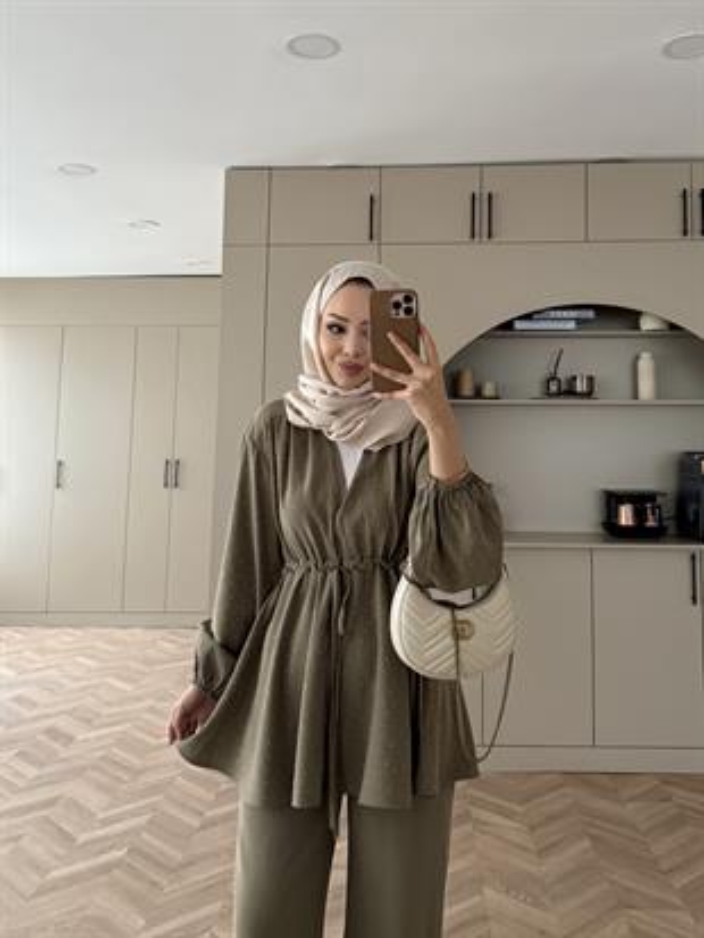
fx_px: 650
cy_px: 469
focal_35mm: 24
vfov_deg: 71.6
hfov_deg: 56.8
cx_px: 352
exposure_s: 1/60
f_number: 1.78
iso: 400
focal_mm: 6.76
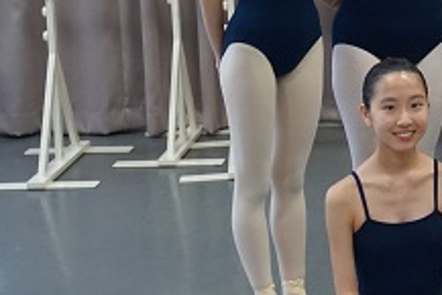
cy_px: 31
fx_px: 1479
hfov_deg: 16.1
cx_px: 587
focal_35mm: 120
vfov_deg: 11.3
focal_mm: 29
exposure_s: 1/160
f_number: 4.5
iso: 2500
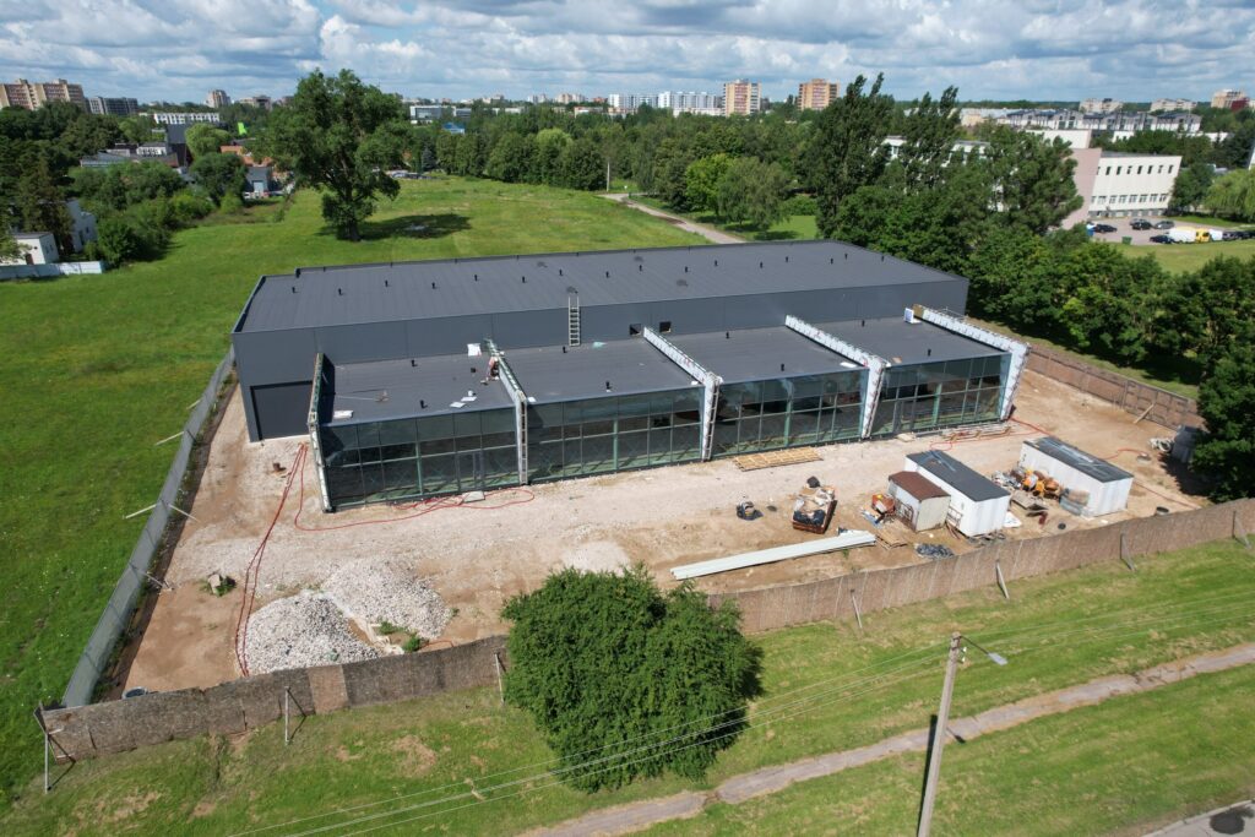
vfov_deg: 57.2
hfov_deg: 78.6
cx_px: 628
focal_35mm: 22
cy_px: 418
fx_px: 767
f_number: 2.8
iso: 110
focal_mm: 8.38
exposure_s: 1/2000
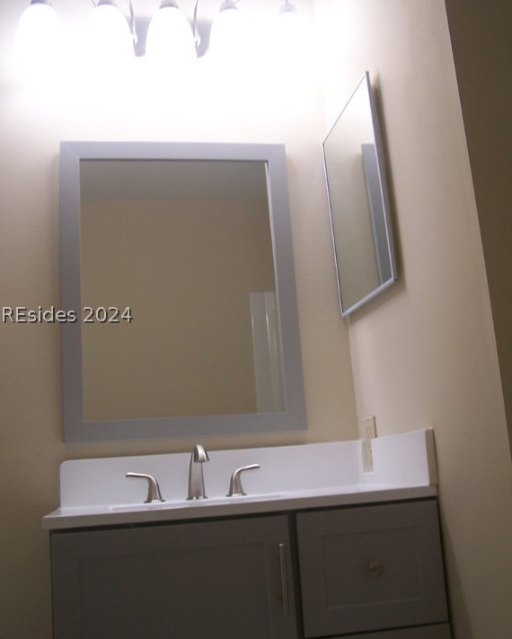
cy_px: 314
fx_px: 757
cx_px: 255
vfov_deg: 45.8
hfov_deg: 37.4
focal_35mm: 40
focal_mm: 6.3
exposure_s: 1/30
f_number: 2.8
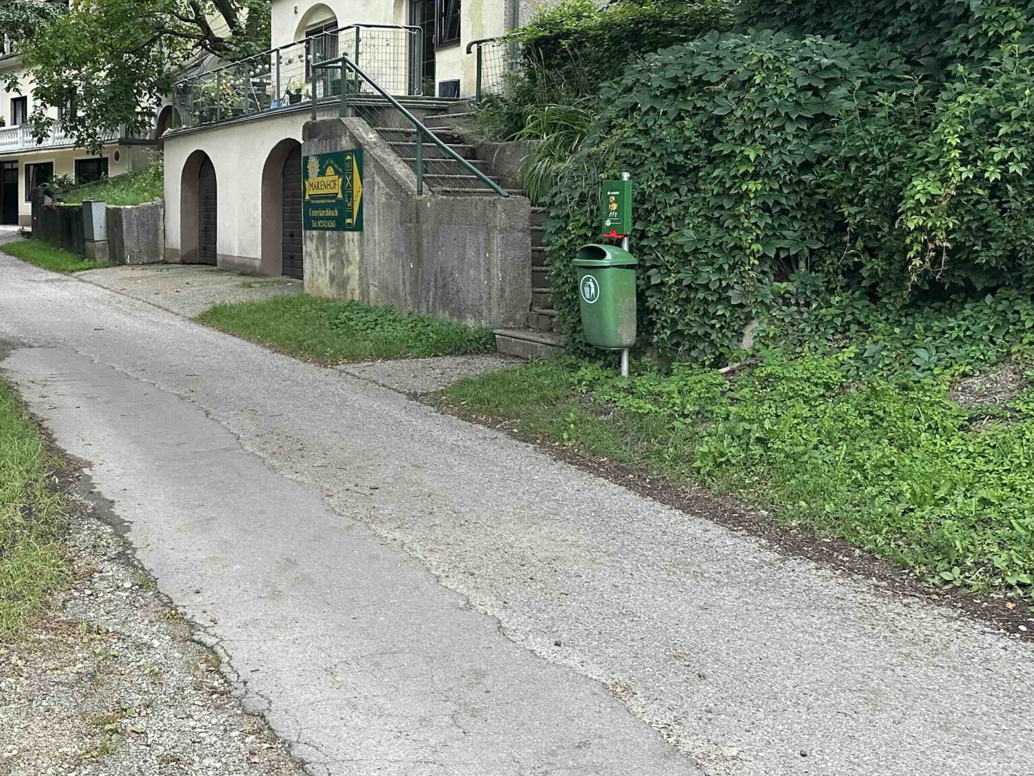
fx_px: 1195
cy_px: 216
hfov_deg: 44.1
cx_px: 178
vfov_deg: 35.3
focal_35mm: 40
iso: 200
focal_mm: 6.86
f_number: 1.78
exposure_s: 1/121
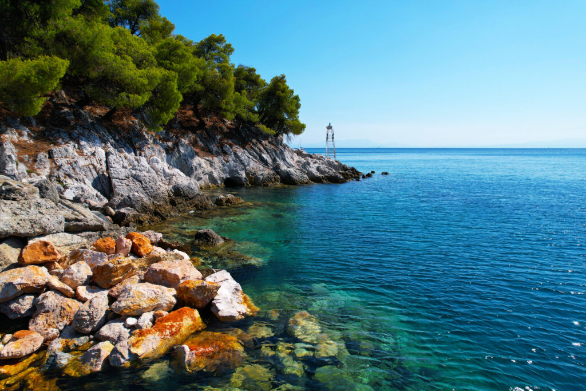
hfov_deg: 78.6
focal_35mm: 22
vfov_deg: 57.2
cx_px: 293
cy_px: 196
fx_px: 358
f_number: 2.8
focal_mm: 8.38
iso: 100
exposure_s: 1/640
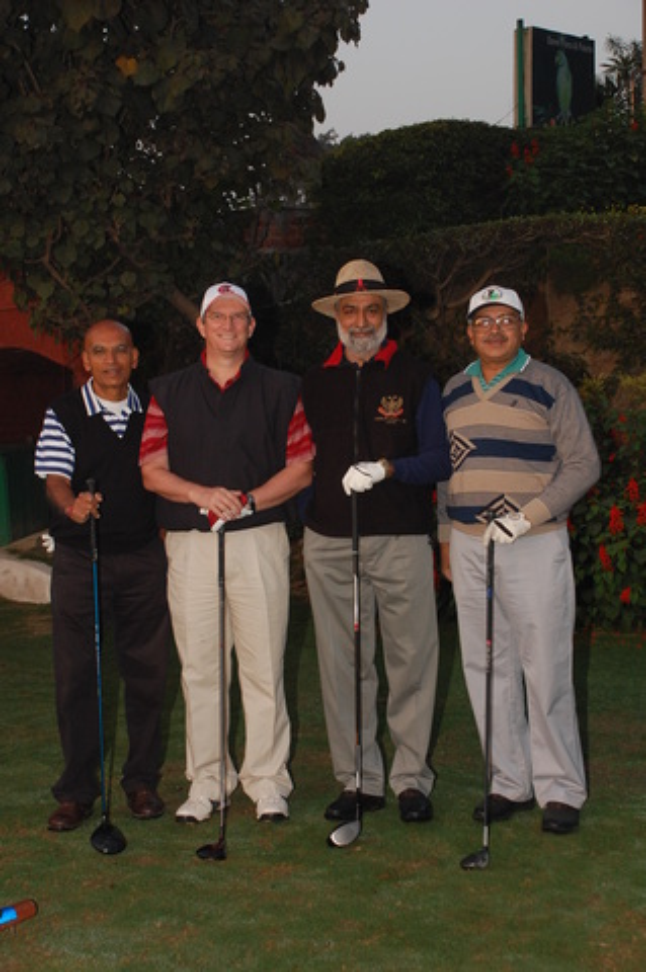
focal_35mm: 60
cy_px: 486
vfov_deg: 33.4
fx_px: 1618
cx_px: 323
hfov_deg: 22.6
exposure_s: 1/200
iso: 400
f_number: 5.6
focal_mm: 40
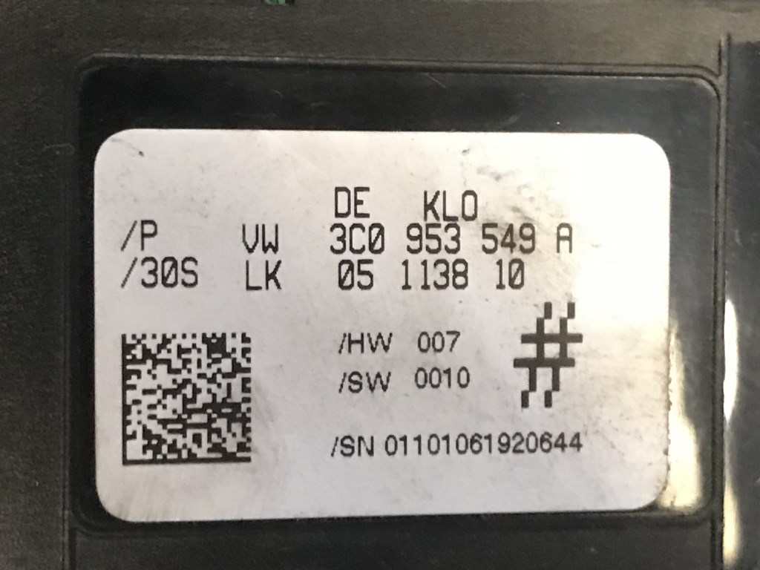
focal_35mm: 28
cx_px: 380
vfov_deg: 49.7
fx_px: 615
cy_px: 285
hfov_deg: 63.4
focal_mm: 3.99
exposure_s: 1/7
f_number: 1.8
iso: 100
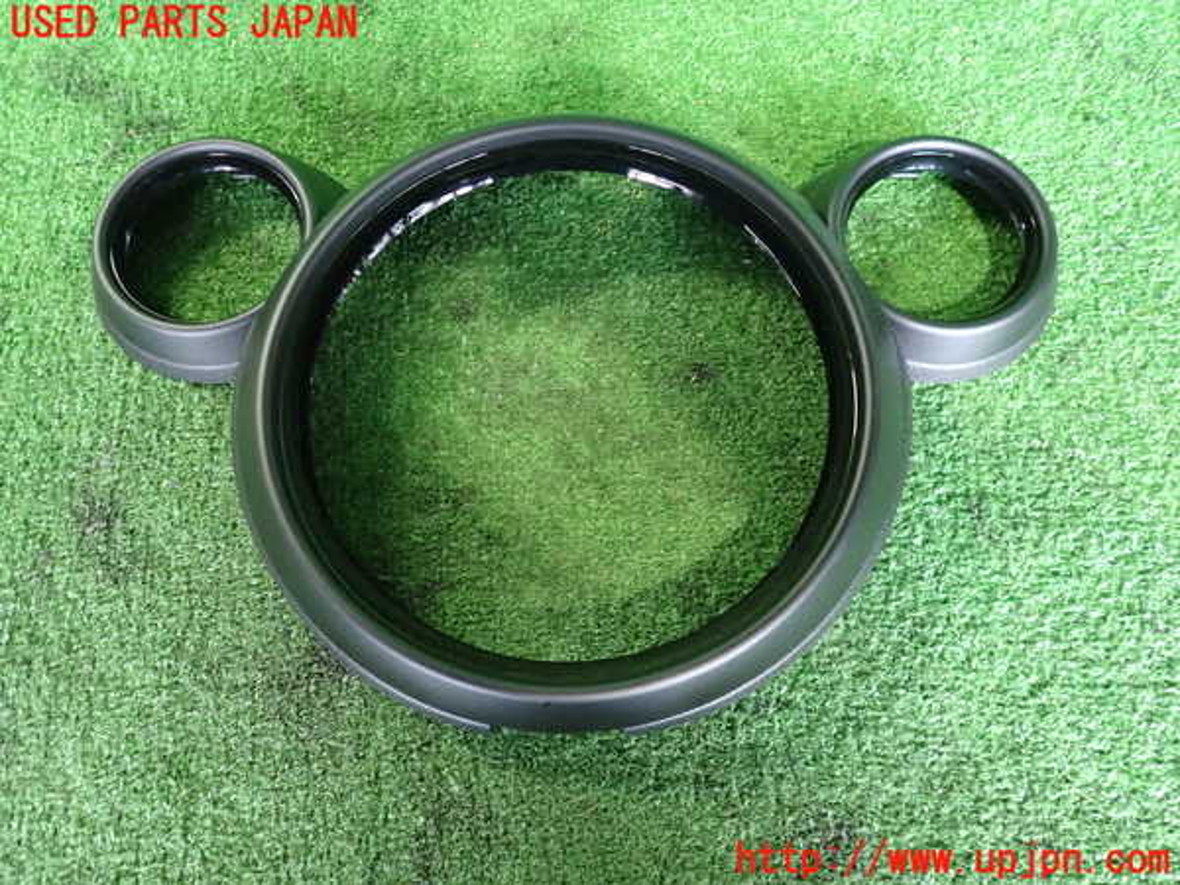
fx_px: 852
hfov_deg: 69.4
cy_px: 442
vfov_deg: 54.9
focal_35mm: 25
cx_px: 590
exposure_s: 1/30
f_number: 2
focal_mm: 4.5
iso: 500
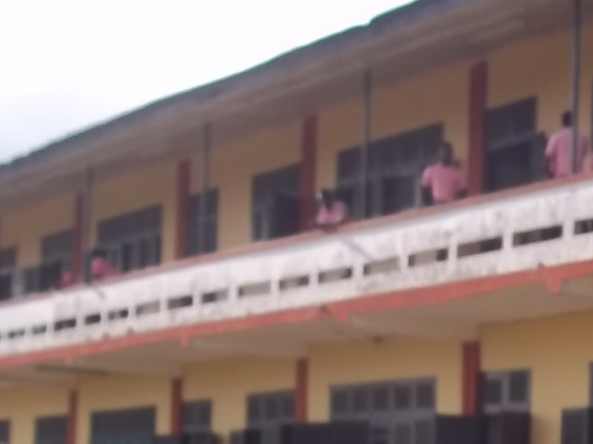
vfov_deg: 13.6
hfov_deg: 17.4
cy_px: 416
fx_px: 1850
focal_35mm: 108
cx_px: 695
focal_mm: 6.5
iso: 80
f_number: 8
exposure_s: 1/160
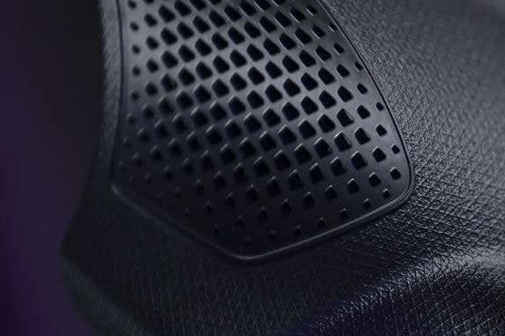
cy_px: 301
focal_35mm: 235
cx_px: 557
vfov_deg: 5.8
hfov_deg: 8.7
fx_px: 3295
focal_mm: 70
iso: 1000
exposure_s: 1/125
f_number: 4
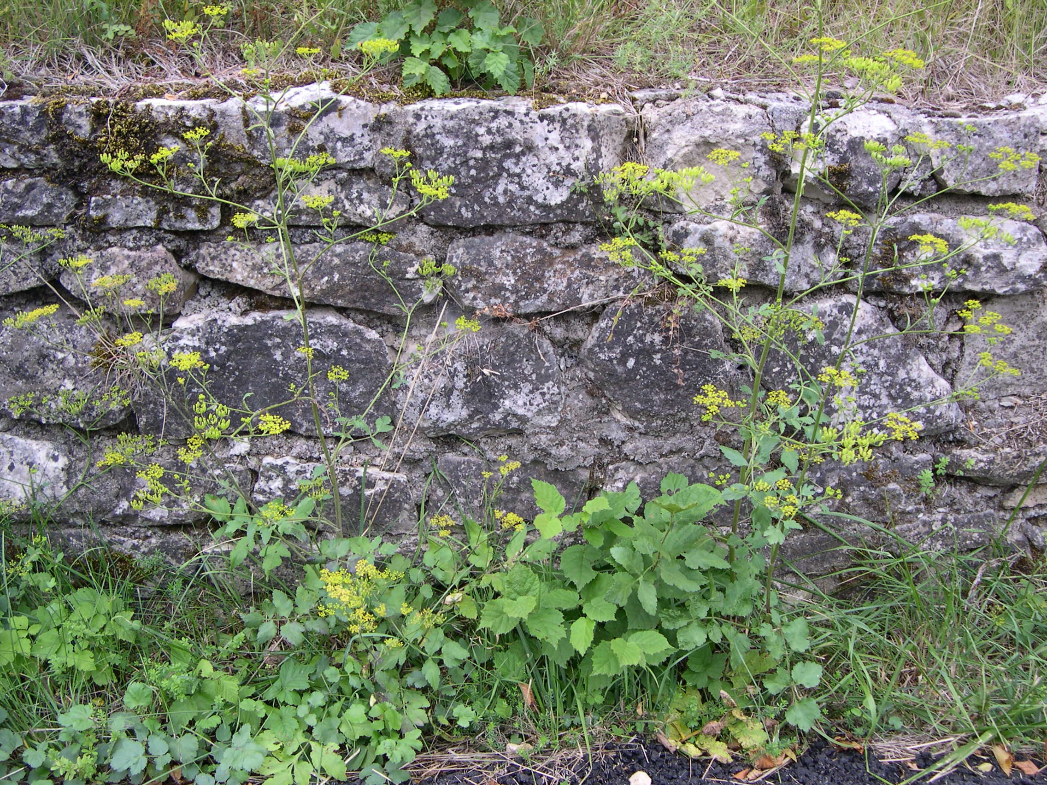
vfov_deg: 37.7
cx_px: 524
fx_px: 1149
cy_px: 392
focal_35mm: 38
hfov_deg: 49.0
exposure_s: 1/82
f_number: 2.8
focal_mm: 8
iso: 100
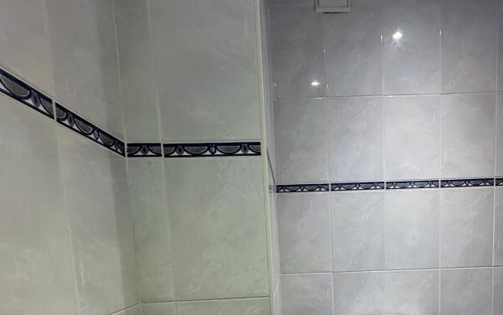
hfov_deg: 71.1
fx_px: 343
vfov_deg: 44.9
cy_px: 281
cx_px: 320
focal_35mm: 25
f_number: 2.2
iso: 320
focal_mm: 2.22
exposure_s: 1/100
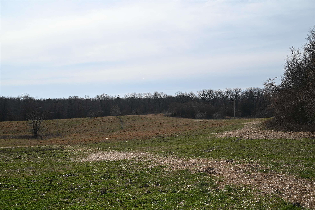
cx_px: 158
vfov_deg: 36.0
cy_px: 105
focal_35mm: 37
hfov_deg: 51.9
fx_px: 324
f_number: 8
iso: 100
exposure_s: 1/500
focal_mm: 37
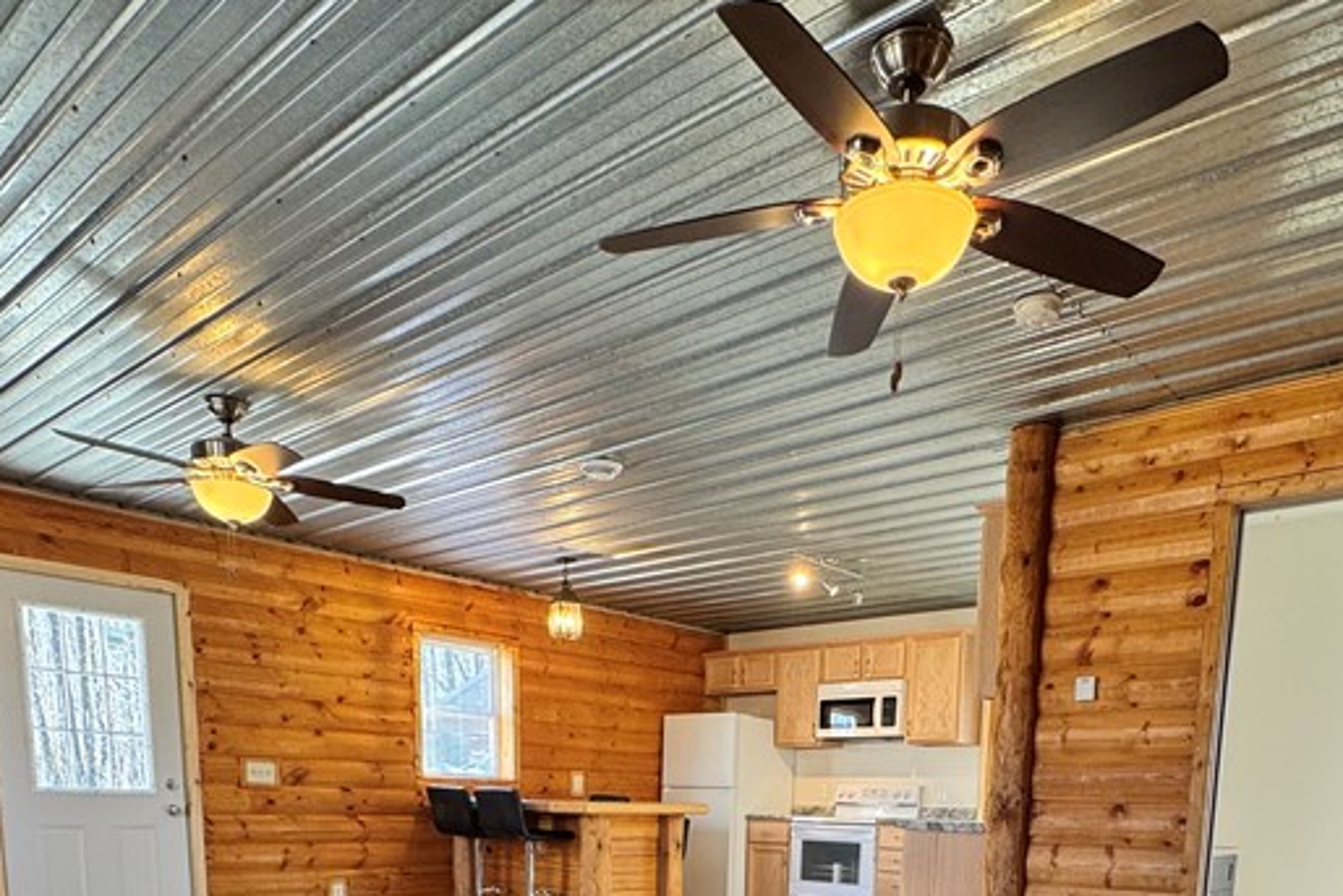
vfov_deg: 37.6
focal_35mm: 29
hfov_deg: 63.5
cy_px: 987
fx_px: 1082
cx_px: 739
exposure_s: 1/60
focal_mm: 2.22
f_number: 2.2
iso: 200
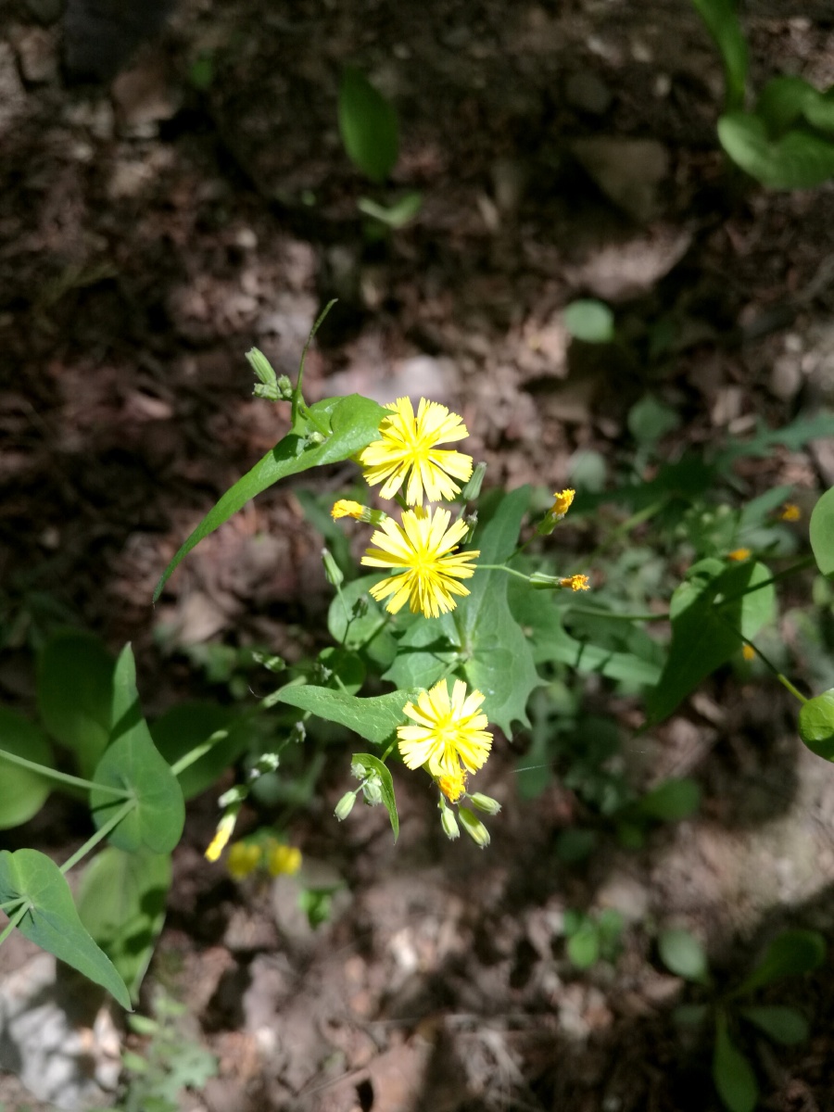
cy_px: 556
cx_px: 417
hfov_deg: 46.8
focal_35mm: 30
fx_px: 964
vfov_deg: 60.0
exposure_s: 1/288
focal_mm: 4.04
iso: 50
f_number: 2
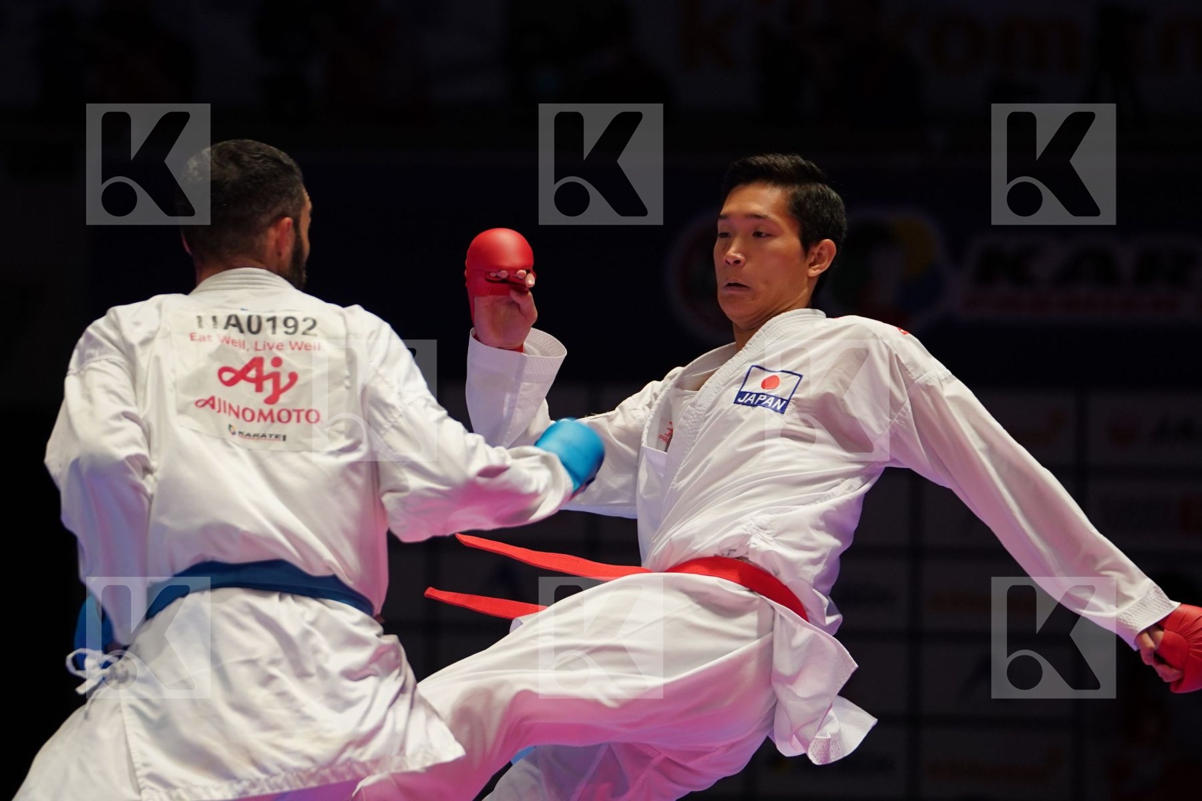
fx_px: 8113
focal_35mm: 243
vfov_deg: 5.7
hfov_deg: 8.5
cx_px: 601
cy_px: 400
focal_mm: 162
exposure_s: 1/1000
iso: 1250
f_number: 2.8
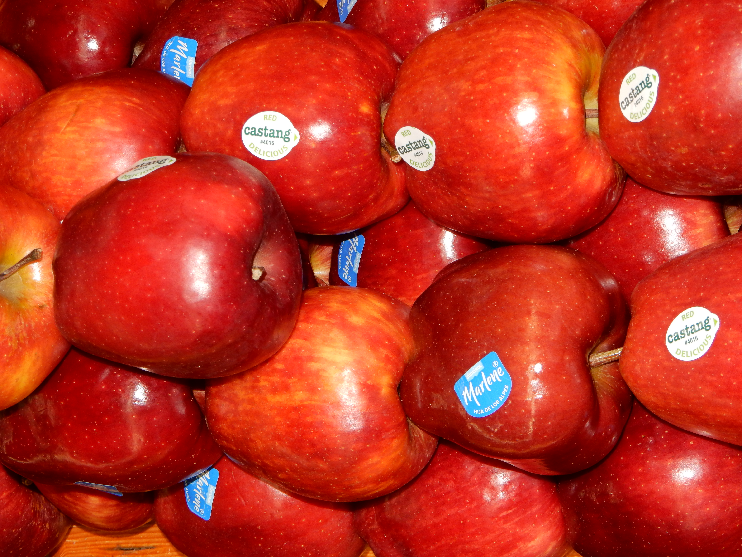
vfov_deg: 14.9
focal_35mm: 99
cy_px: 278
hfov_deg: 19.8
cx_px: 371
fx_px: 2122
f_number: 5.3
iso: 200
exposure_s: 1/30
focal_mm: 17.6
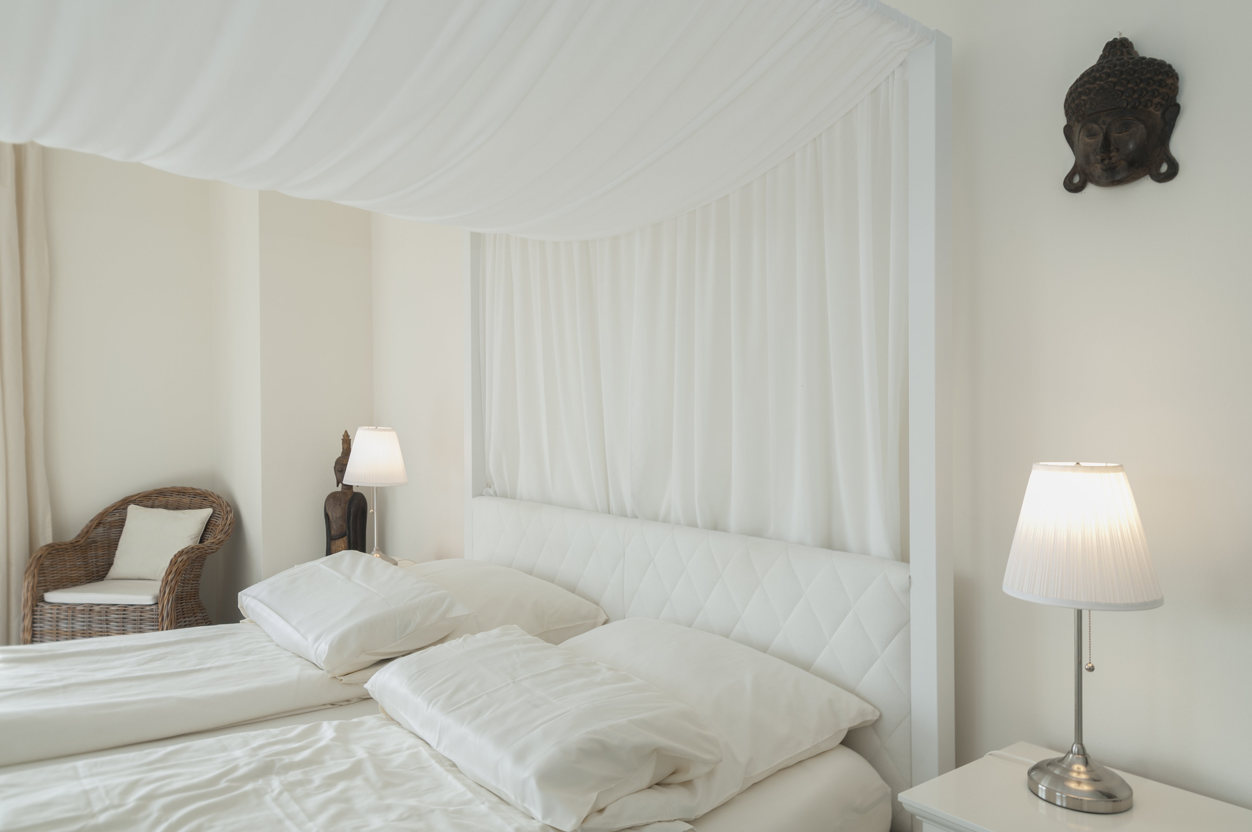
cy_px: 416
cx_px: 626
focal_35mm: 24
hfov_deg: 73.8
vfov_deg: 53.0
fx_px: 834
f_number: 4
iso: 200
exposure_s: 1/60
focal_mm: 16
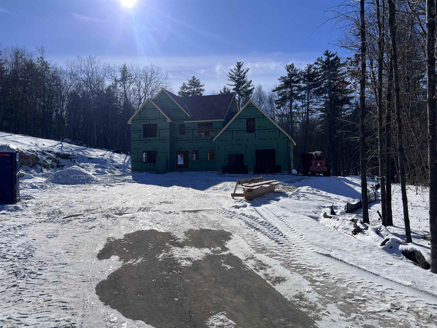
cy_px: 164
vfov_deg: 53.1
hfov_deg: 67.3
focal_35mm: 26
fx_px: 328
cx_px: 218
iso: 50
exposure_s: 1/12658
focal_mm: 5.7
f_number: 1.5
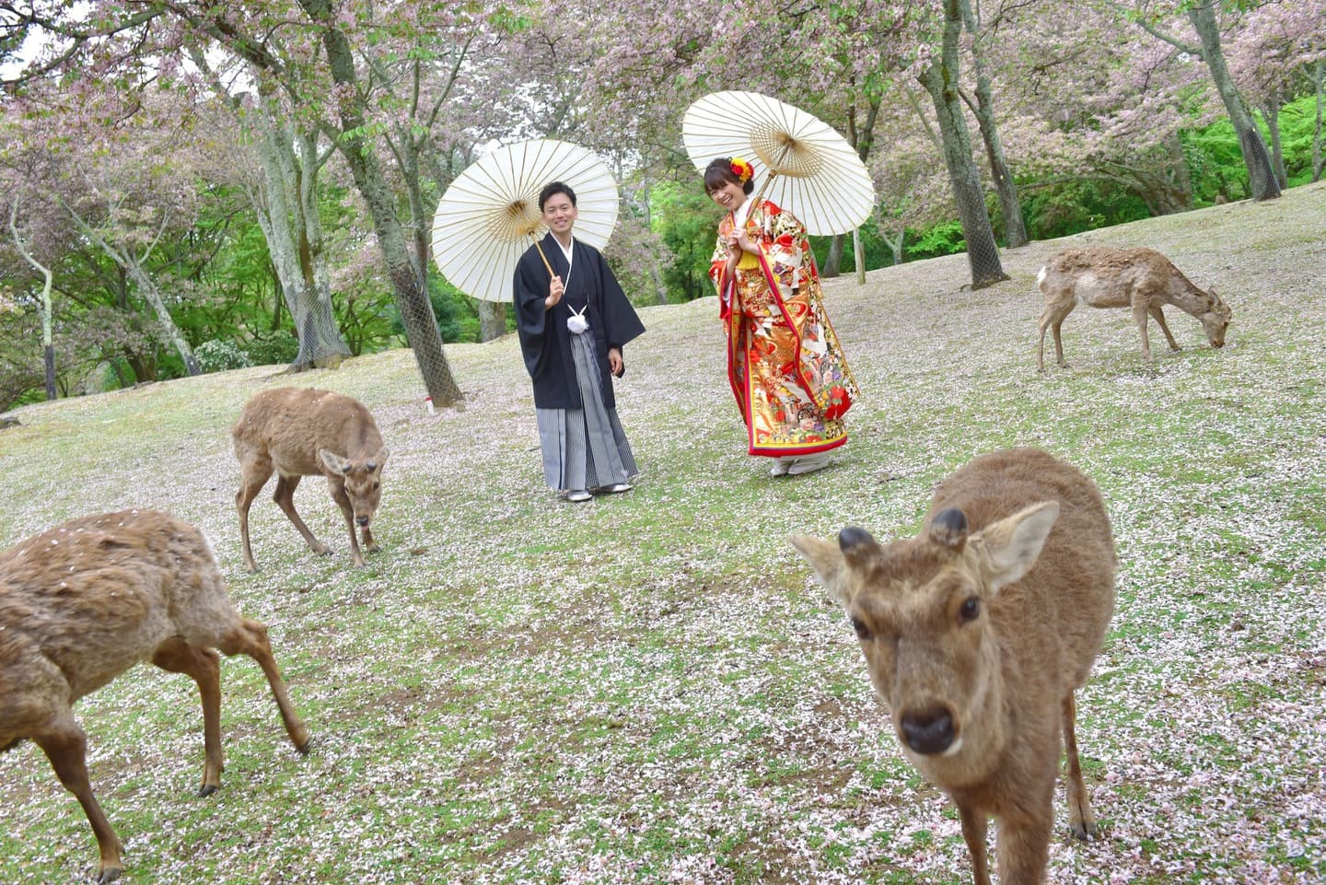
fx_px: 1253
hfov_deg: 55.8
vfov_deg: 38.9
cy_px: 442
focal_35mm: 34
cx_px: 663
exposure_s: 1/160
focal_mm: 34
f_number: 7.1
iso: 1000
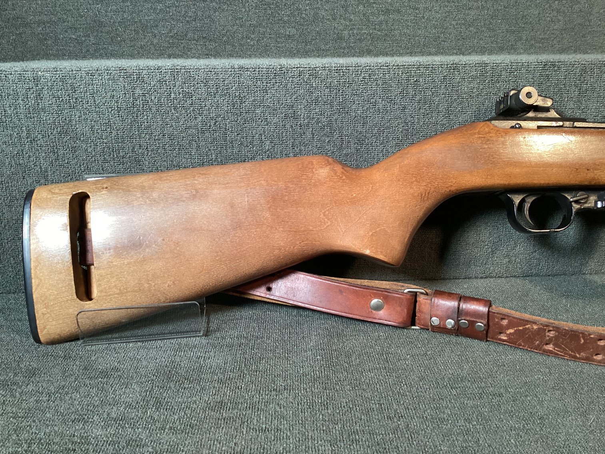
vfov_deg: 45.4
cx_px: 302
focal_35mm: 31
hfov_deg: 58.3
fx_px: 542
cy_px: 227
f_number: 2.4
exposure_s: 1/60
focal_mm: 3.3
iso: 320
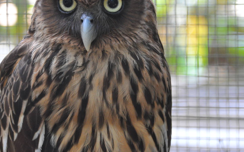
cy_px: 49
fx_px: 3511
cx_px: 109
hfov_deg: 4.0
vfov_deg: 2.5
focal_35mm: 528
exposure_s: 1/60
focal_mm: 260
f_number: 8
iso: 1600
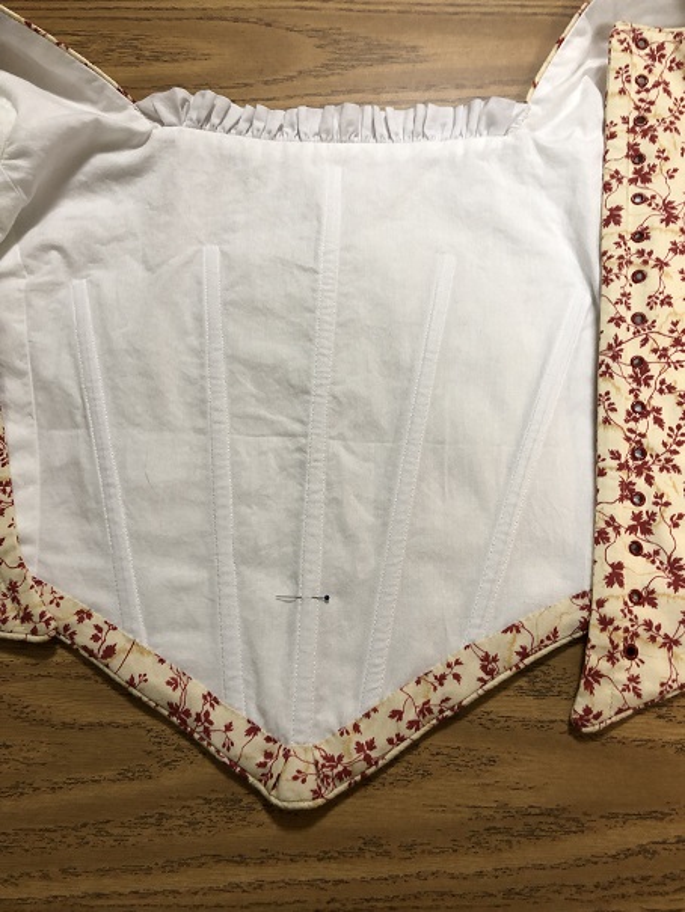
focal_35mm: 28
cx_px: 342
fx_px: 739
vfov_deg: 63.4
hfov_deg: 49.8
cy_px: 456
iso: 40
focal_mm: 3.99
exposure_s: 1/20
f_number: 1.8
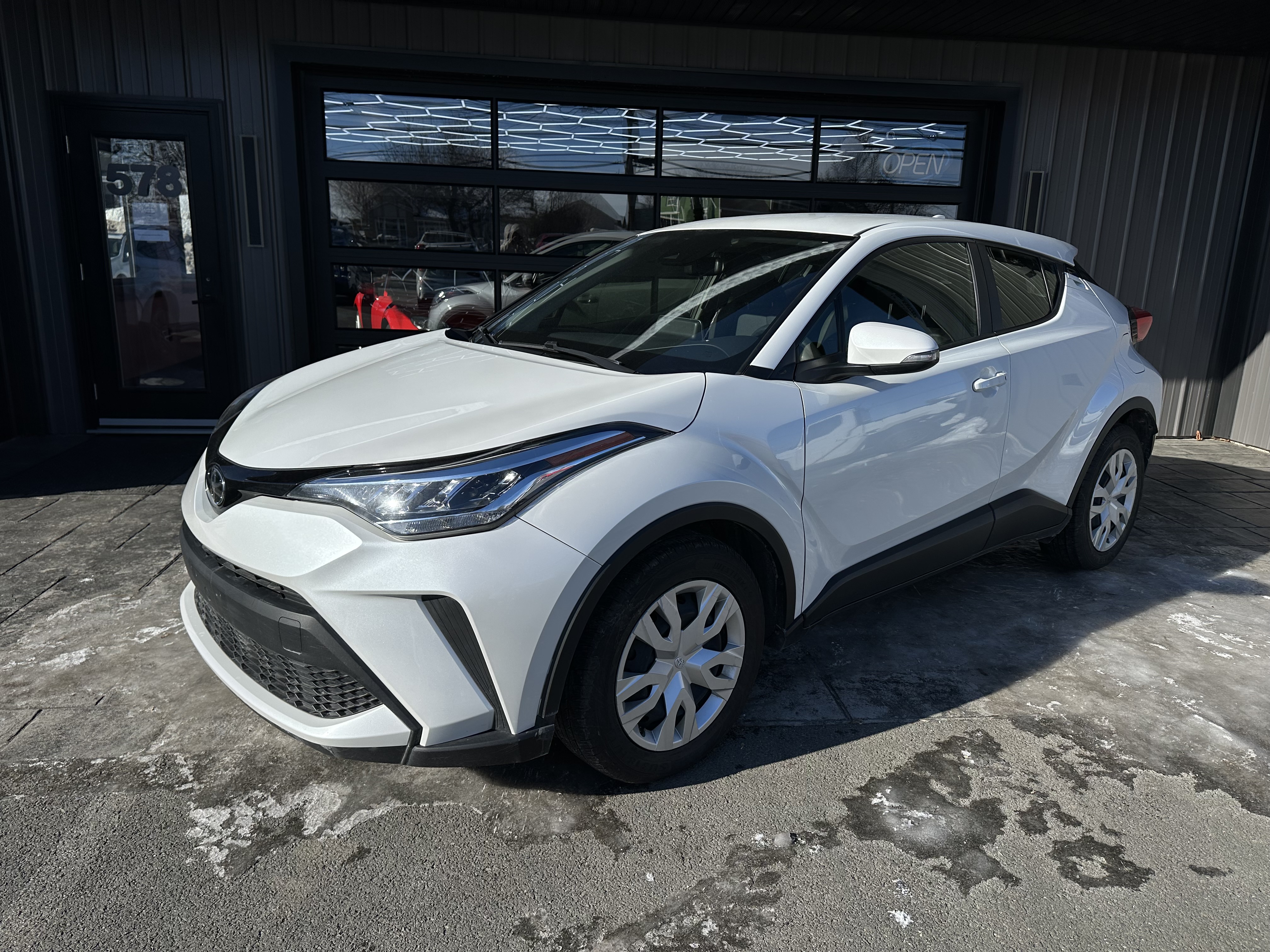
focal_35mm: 24
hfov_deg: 71.6
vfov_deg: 56.8
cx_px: 635
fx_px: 881
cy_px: 476
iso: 80
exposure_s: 1/7042
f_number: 1.78
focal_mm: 6.86
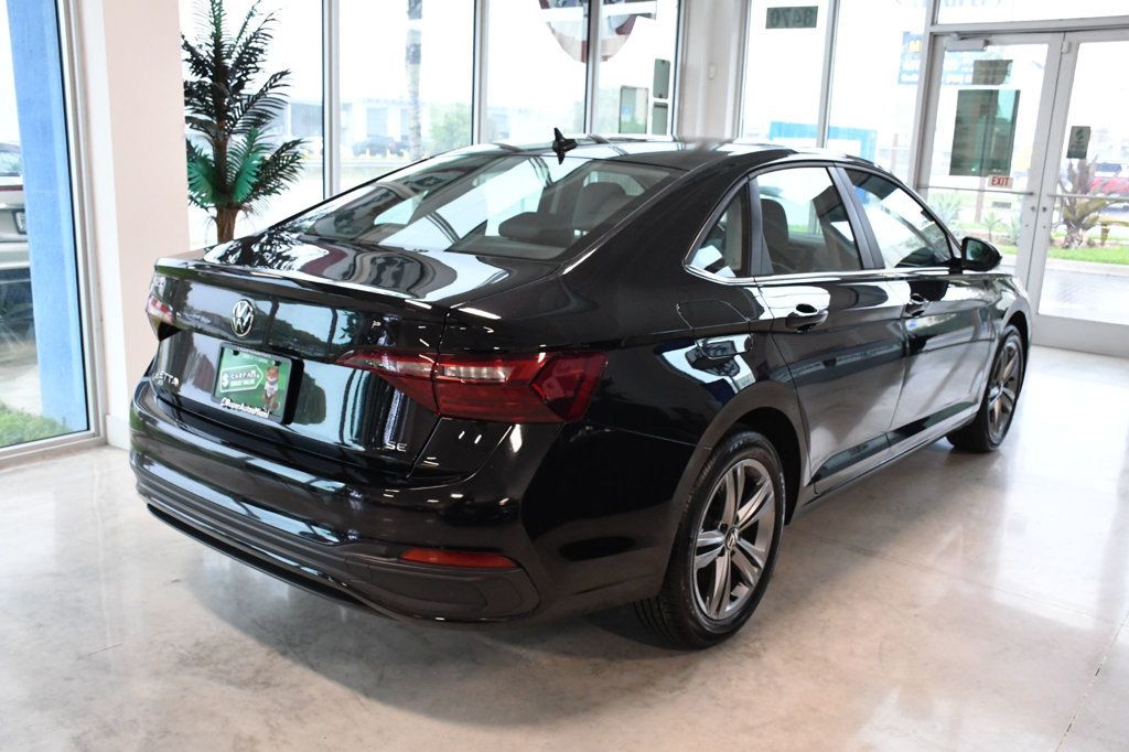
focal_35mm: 33
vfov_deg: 39.9
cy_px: 376
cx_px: 564
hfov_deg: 57.2
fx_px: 1035
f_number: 8
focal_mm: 22
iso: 2500
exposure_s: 1/250
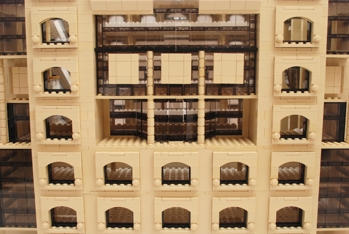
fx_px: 349
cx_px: 174
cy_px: 117
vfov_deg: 37.0
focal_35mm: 36
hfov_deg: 53.1
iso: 200
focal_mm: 24
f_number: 5.6
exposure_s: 1/60
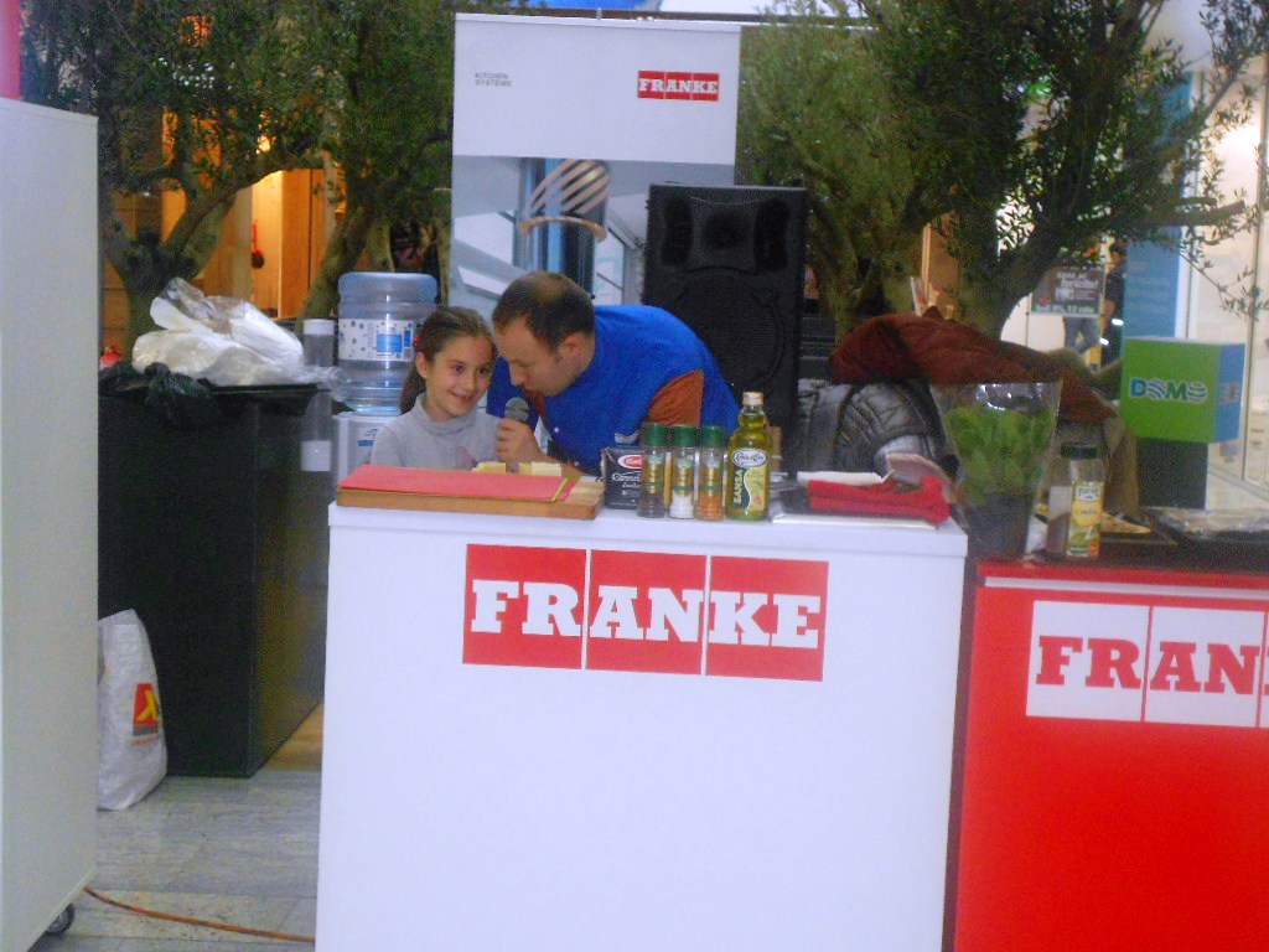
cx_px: 634
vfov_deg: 26.1
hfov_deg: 34.3
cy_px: 476
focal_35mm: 56
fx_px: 2053
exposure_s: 1/60
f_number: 4.9
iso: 400
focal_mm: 10
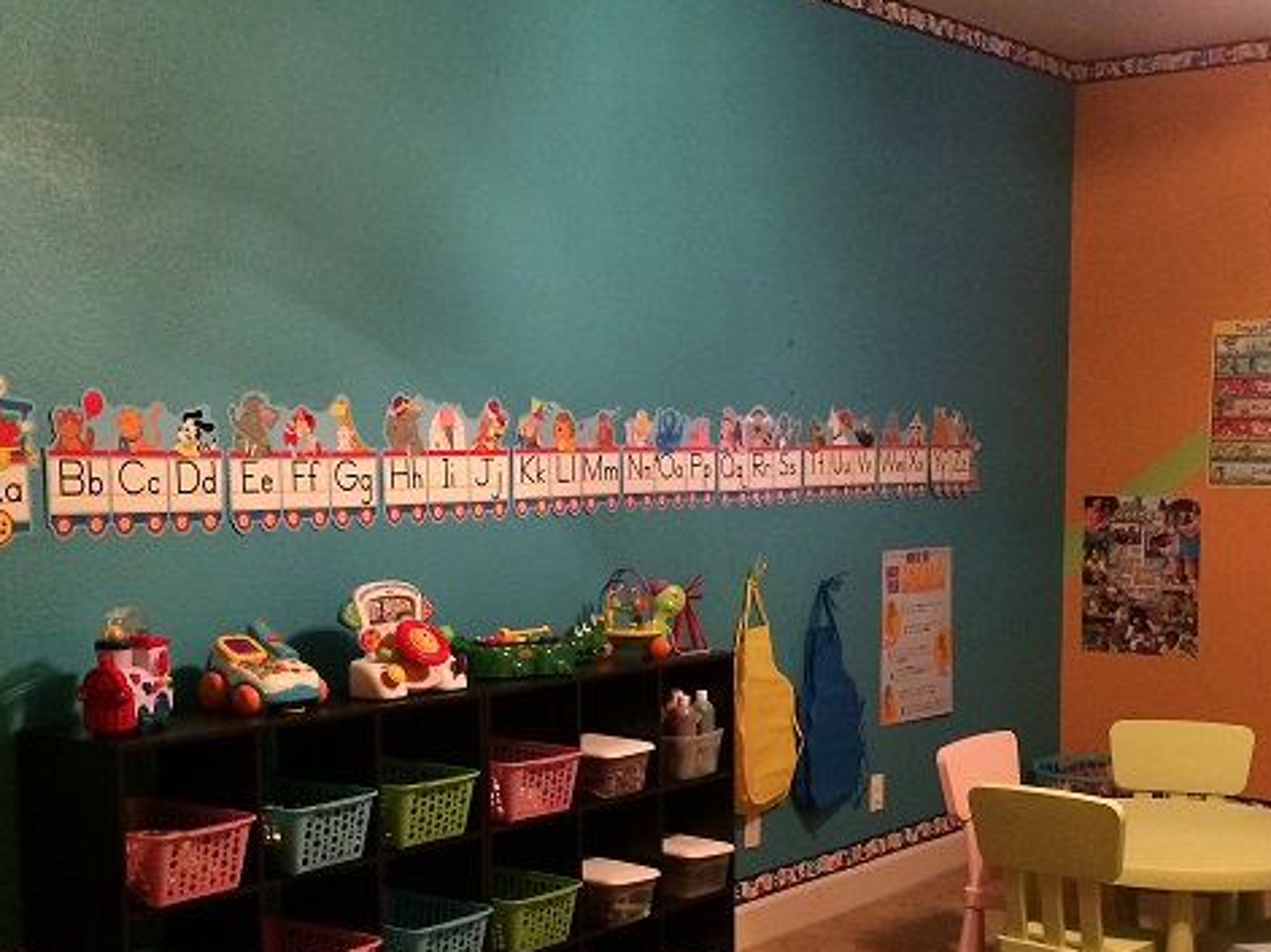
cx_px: 704
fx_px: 1909
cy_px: 666
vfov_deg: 27.8
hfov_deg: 36.8
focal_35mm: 52
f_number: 2.2
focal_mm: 4.12
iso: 400
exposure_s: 1/15
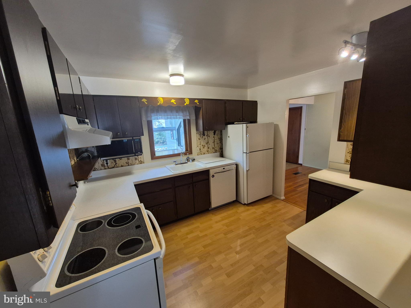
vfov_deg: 89.9
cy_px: 154
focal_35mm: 13
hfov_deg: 106.2
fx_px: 154
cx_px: 206
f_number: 2.2
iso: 250
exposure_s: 1/60
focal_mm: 1.74
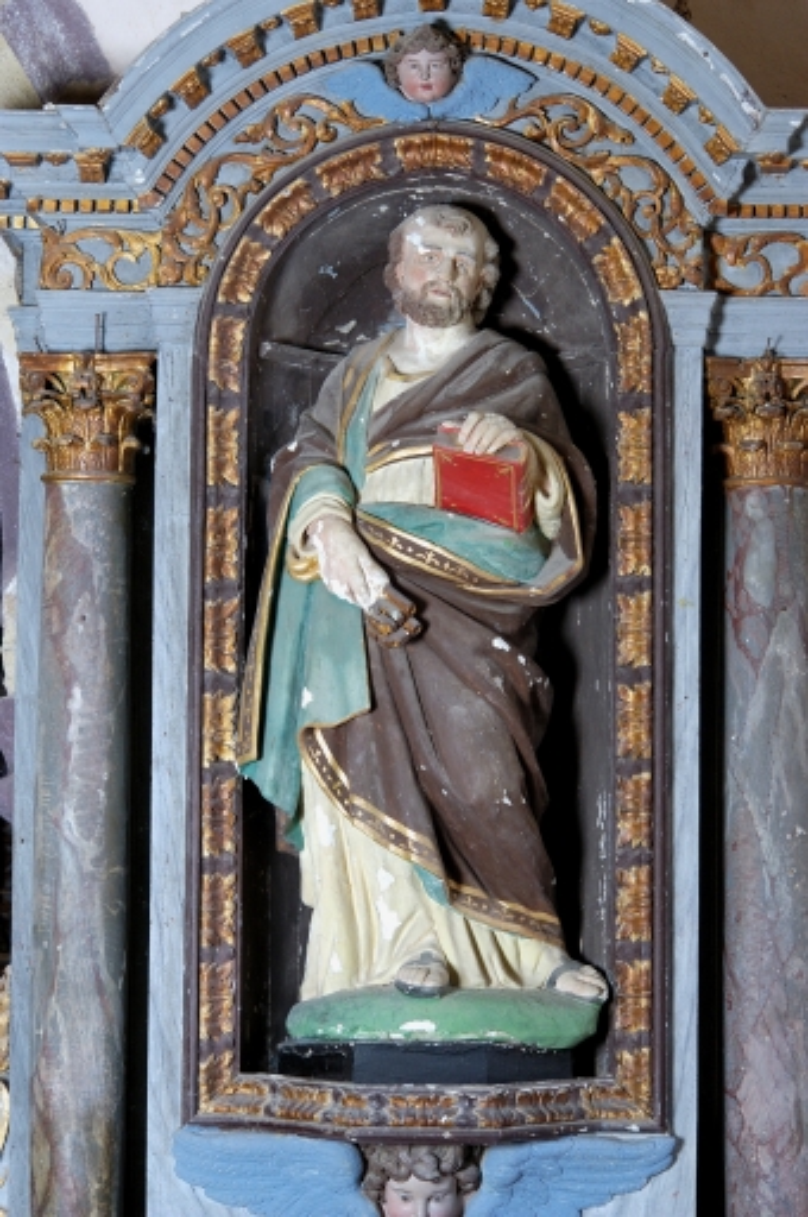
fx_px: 3797
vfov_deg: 18.2
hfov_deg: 12.1
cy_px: 608
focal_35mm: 112
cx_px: 404
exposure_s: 1/30
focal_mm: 75
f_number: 8
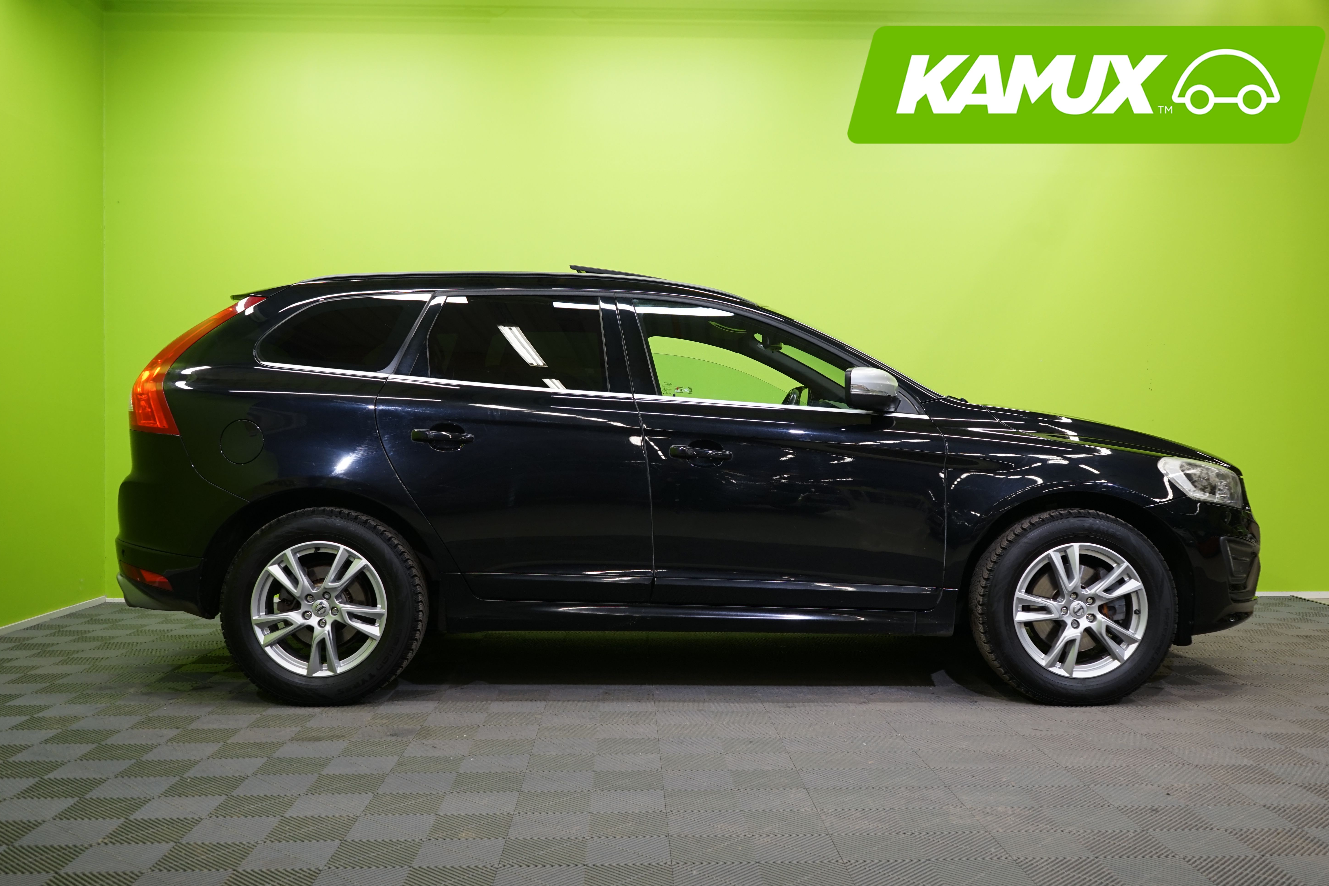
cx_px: 675
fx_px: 1218
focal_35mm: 33
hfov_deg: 57.2
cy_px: 439
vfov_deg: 40.0
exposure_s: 1/30
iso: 640
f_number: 5.6
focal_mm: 32
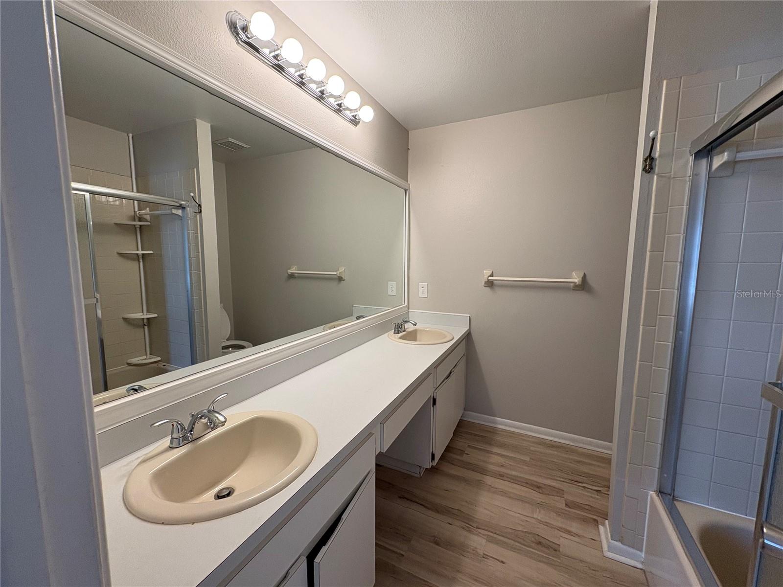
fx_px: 317
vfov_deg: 85.7
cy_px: 294
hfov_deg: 102.1
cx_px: 392
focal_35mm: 14
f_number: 2.2
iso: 160
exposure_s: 1/120
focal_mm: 2.22
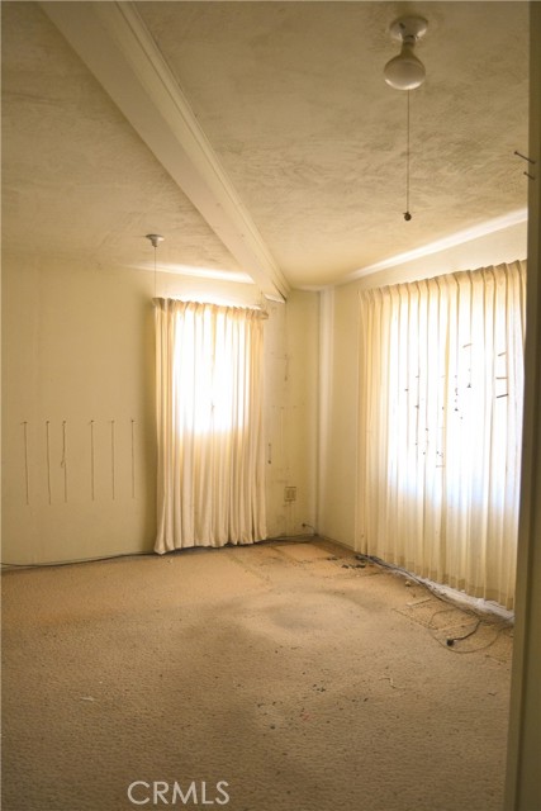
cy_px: 406
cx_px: 270
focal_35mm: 27
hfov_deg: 48.0
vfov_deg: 67.4
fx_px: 608
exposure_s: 1/50
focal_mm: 18
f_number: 3.5
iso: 400
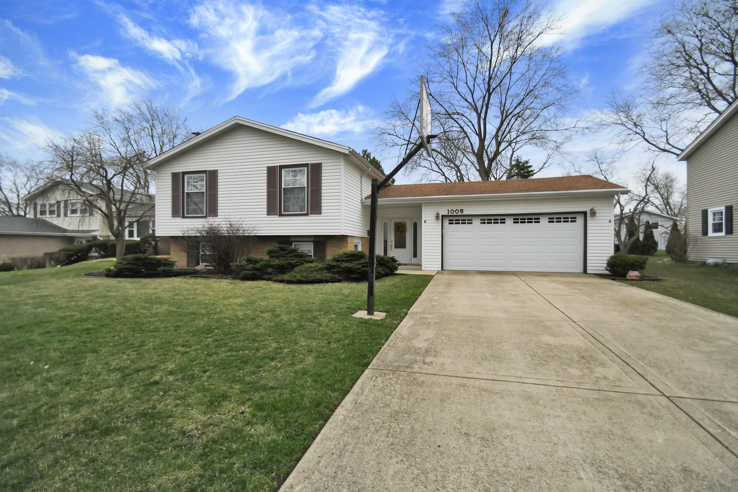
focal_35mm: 15
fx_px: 307
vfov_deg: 77.3
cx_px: 369
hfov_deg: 100.4
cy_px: 246
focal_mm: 10
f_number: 5
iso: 1250
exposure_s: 1/5000
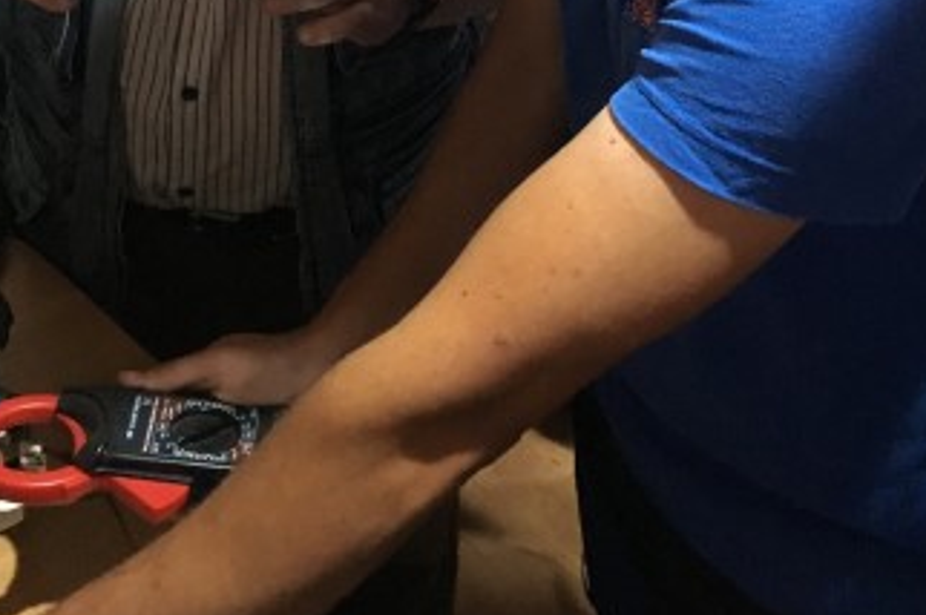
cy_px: -128
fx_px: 1285
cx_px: 529
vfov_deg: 24.4
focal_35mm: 50
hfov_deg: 39.5
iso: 320
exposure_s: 1/17
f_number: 2.2
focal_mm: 4.15
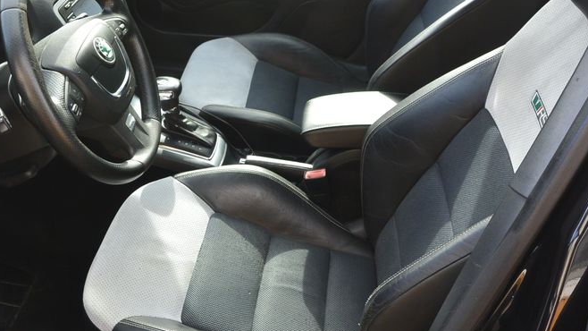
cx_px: 264
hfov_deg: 46.3
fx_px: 686
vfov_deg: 27.1
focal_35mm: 44
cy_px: 176
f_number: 3.5
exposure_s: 1/160
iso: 160
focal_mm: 10
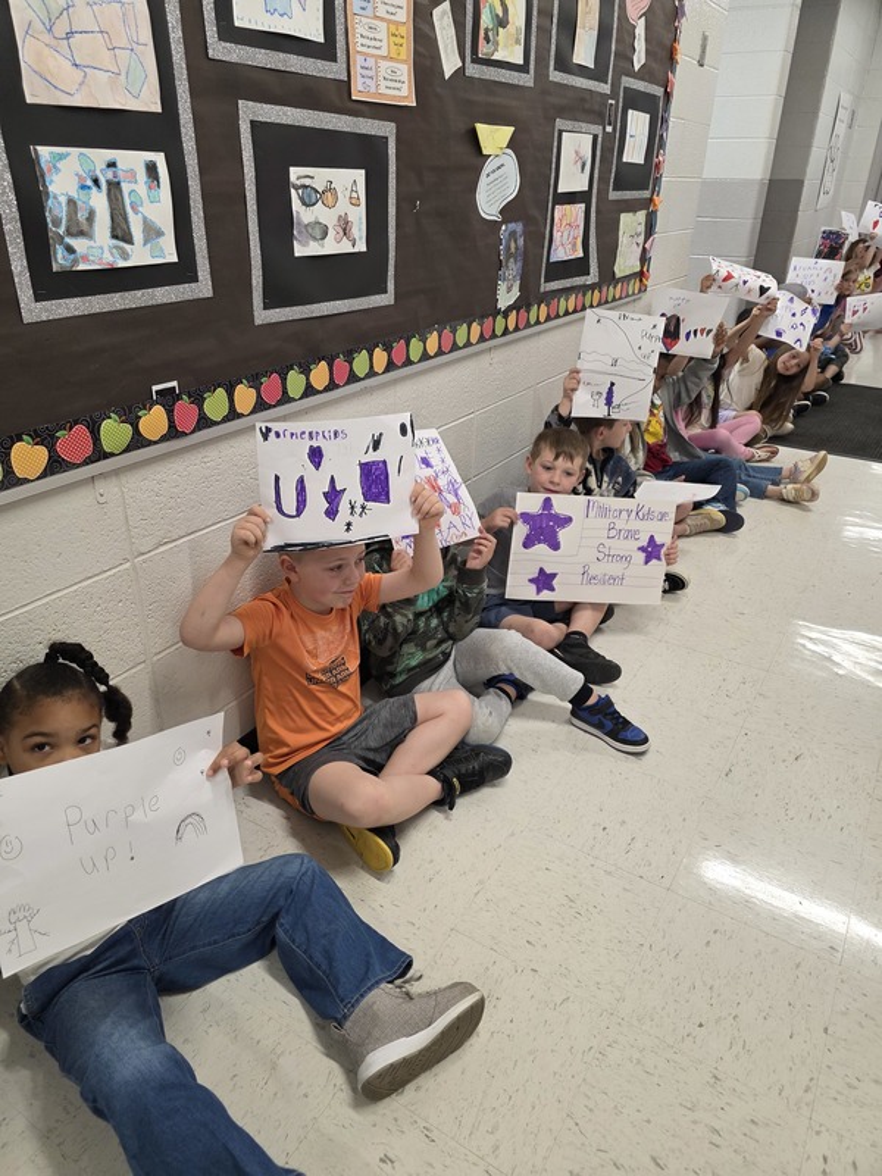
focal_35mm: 23
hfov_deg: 58.9
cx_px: 441
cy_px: 588
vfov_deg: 73.9
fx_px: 781
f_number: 1.7
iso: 200
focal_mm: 6.3
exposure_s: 1/120
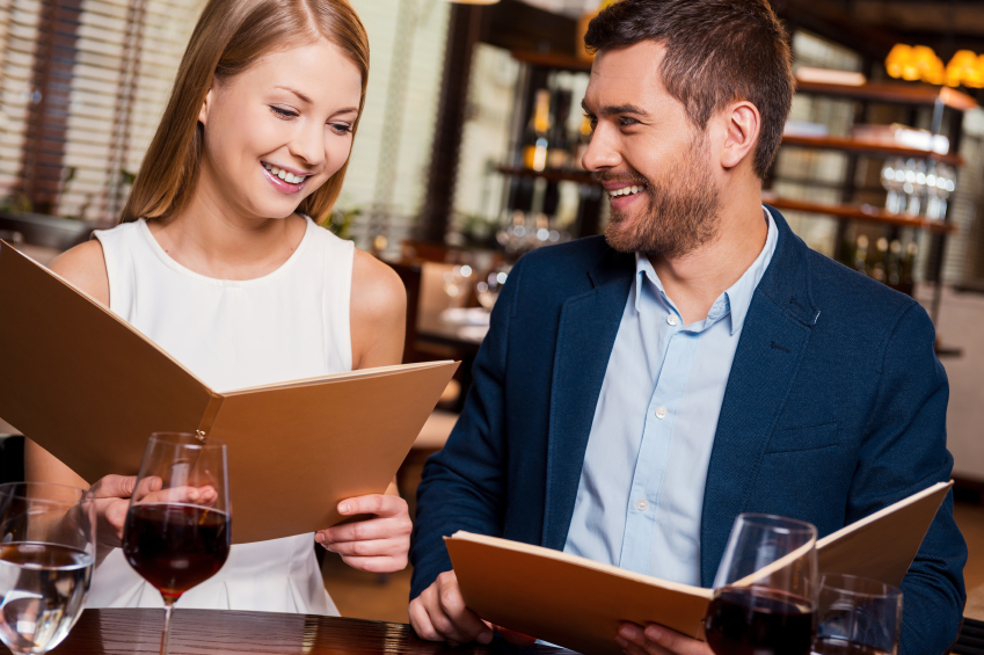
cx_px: 492
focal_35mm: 62
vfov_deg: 21.9
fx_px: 1694
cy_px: 328
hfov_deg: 32.4
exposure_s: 1/100
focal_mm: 62
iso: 320
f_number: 4
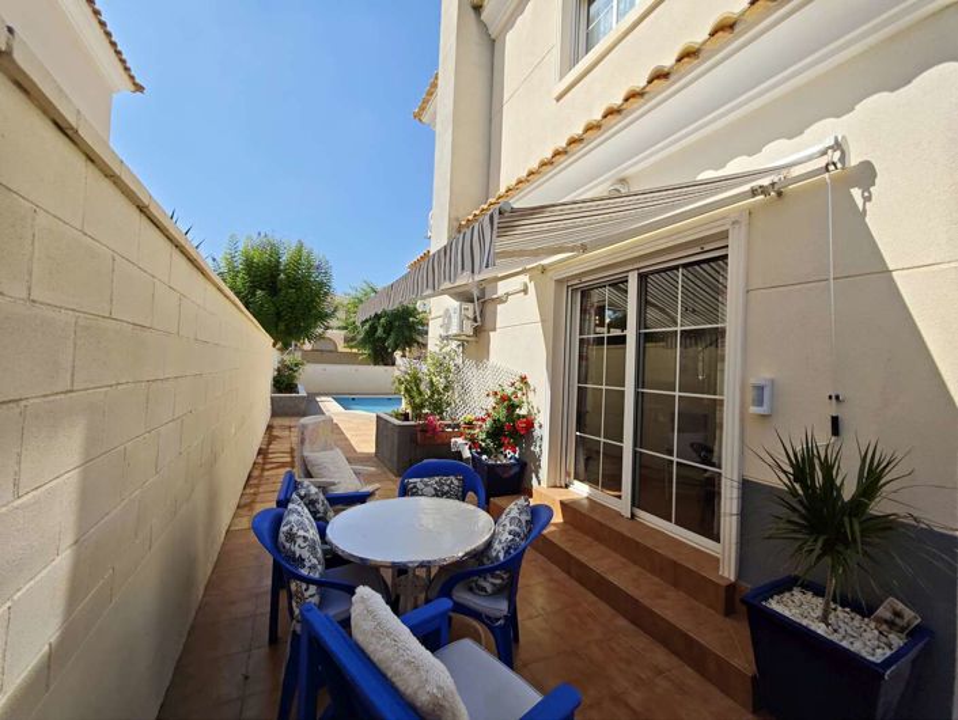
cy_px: 360
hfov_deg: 102.0
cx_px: 479
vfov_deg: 85.8
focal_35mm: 14
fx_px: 388
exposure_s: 1/699
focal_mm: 2.16
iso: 50
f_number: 2.2
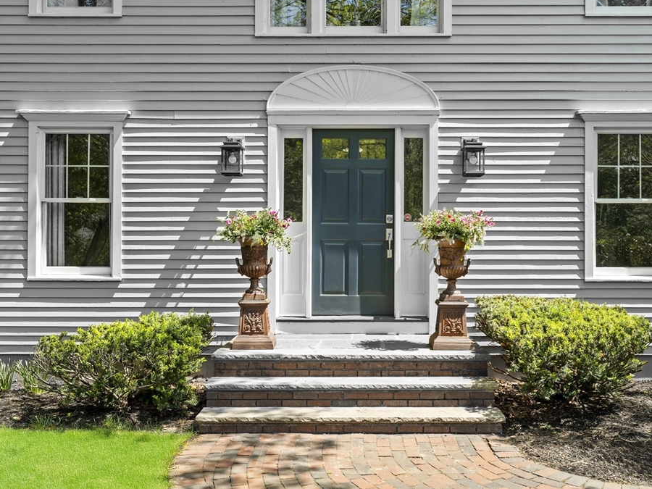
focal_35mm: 35
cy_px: 242
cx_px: 354
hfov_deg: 52.6
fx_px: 659
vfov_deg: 40.7
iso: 320
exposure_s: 1/60
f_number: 7.1
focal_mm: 32
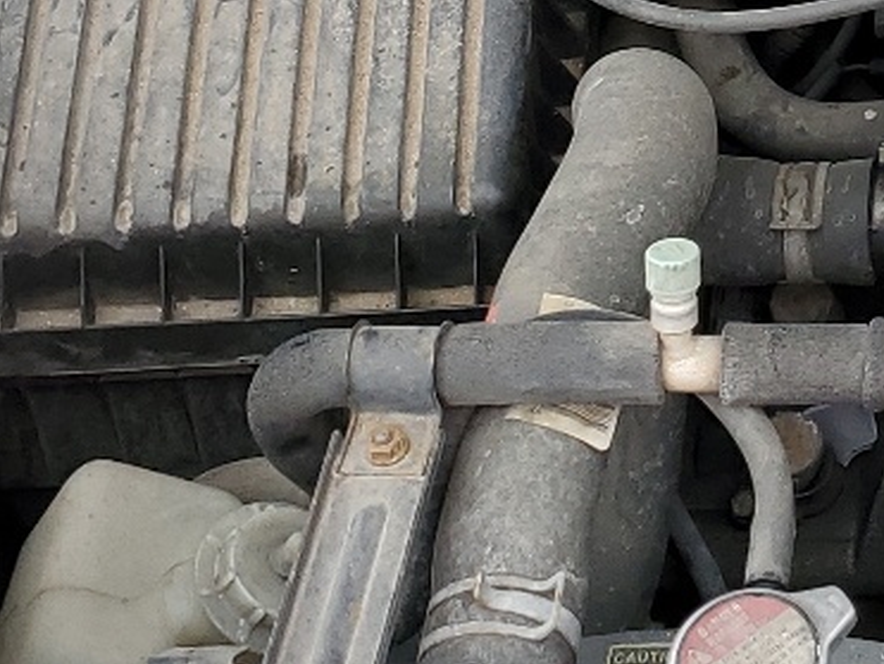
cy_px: -228
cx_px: 1253
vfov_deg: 12.8
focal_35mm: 112
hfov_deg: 16.3
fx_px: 2863
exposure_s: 1/233
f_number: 1.5
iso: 50
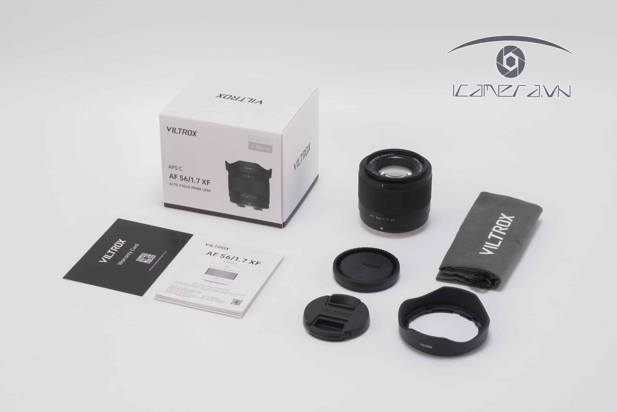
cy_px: 206
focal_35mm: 84
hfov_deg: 24.2
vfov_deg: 16.3
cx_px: 308
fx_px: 1440
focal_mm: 56
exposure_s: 1/100
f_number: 18
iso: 100
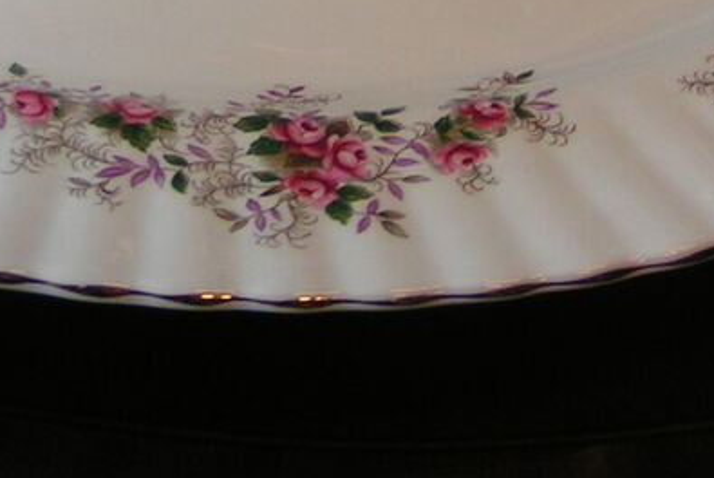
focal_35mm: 92
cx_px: 203
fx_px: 1826
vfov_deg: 14.2
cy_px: -177
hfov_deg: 22.0
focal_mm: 4.4
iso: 50
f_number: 3.2
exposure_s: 1/50
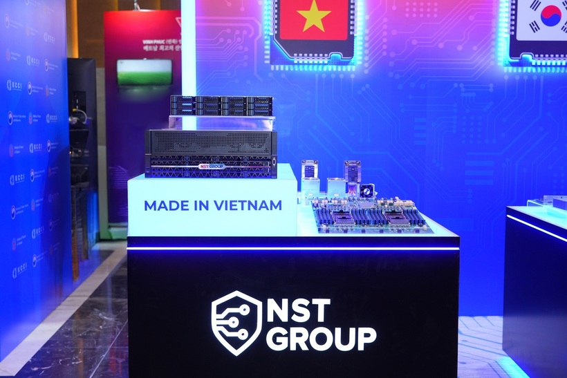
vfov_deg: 30.5
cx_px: 284
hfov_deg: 44.5
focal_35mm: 44
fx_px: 693
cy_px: 189
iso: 1600
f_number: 4
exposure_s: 1/250
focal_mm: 44
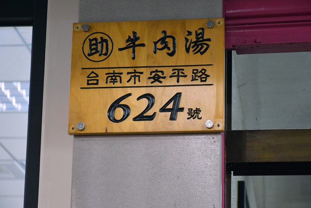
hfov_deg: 15.0
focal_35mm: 137
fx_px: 1180
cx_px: 162
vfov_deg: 10.1
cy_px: 105
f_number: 5.3
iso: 800
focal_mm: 85
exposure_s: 1/25
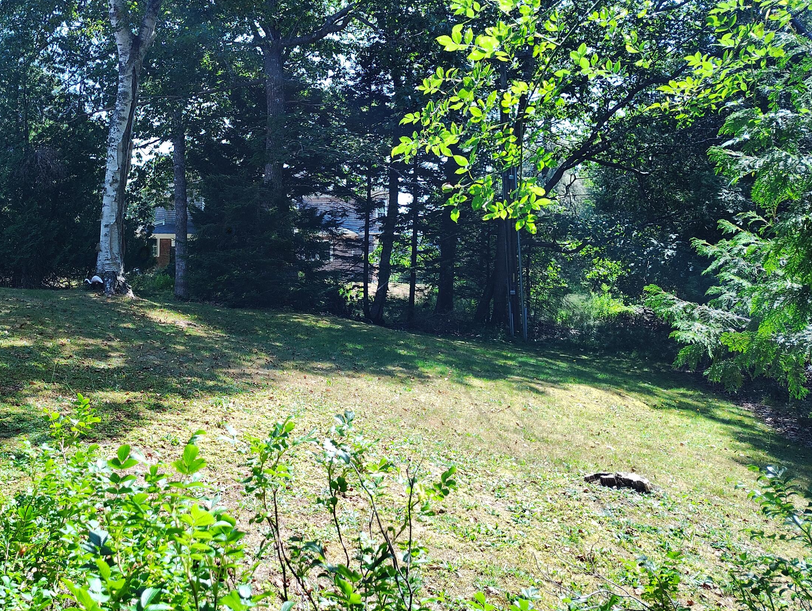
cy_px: 240
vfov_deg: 42.8
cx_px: 258
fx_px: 775
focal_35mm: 33
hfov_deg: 54.0
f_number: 1.8
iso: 100
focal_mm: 5.56
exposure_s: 1/281
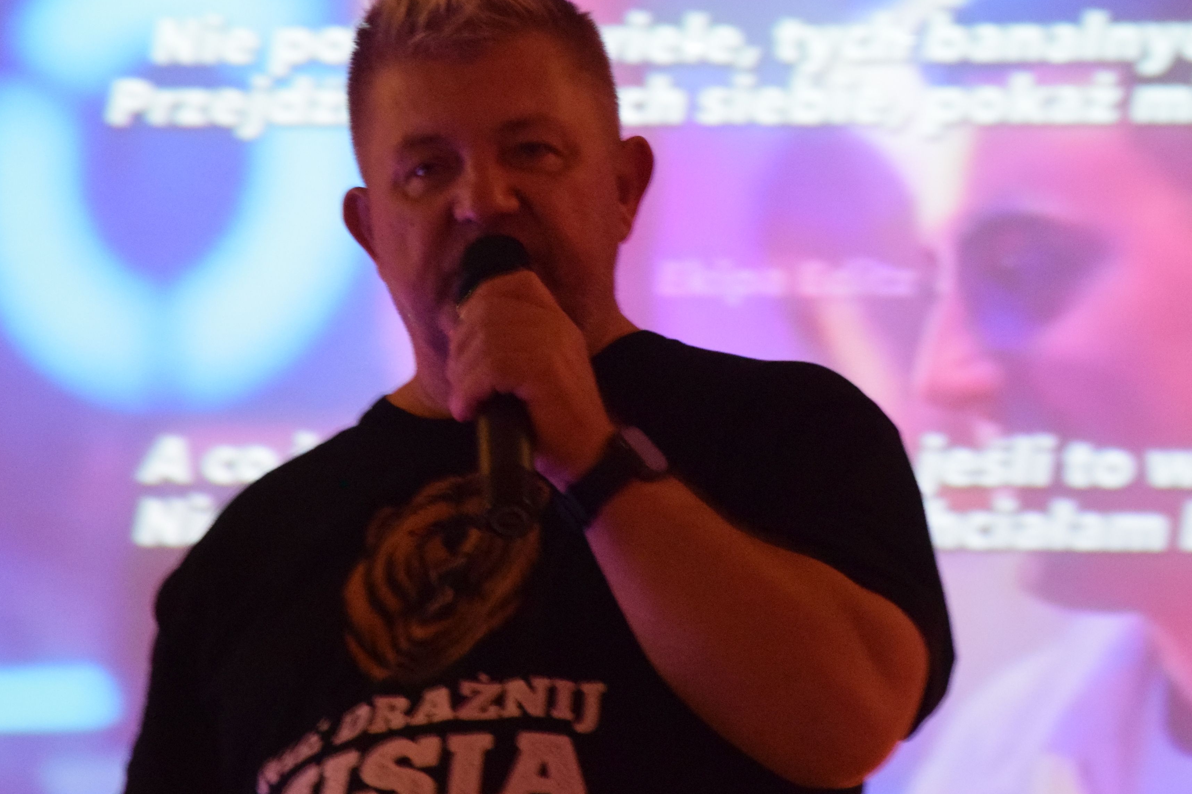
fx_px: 9101
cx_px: 608
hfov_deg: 7.5
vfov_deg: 5.0
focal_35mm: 275
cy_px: 146
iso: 3200
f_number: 6.3
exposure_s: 1/30
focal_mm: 105
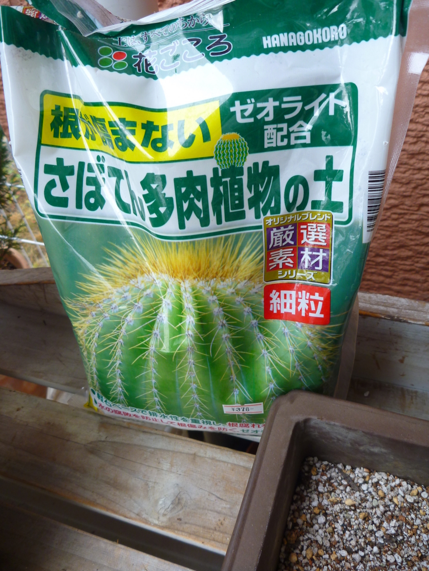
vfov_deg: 63.4
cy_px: 286
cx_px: 214
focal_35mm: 28
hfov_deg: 49.7
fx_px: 463
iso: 80
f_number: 3.3
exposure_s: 1/60
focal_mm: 4.9
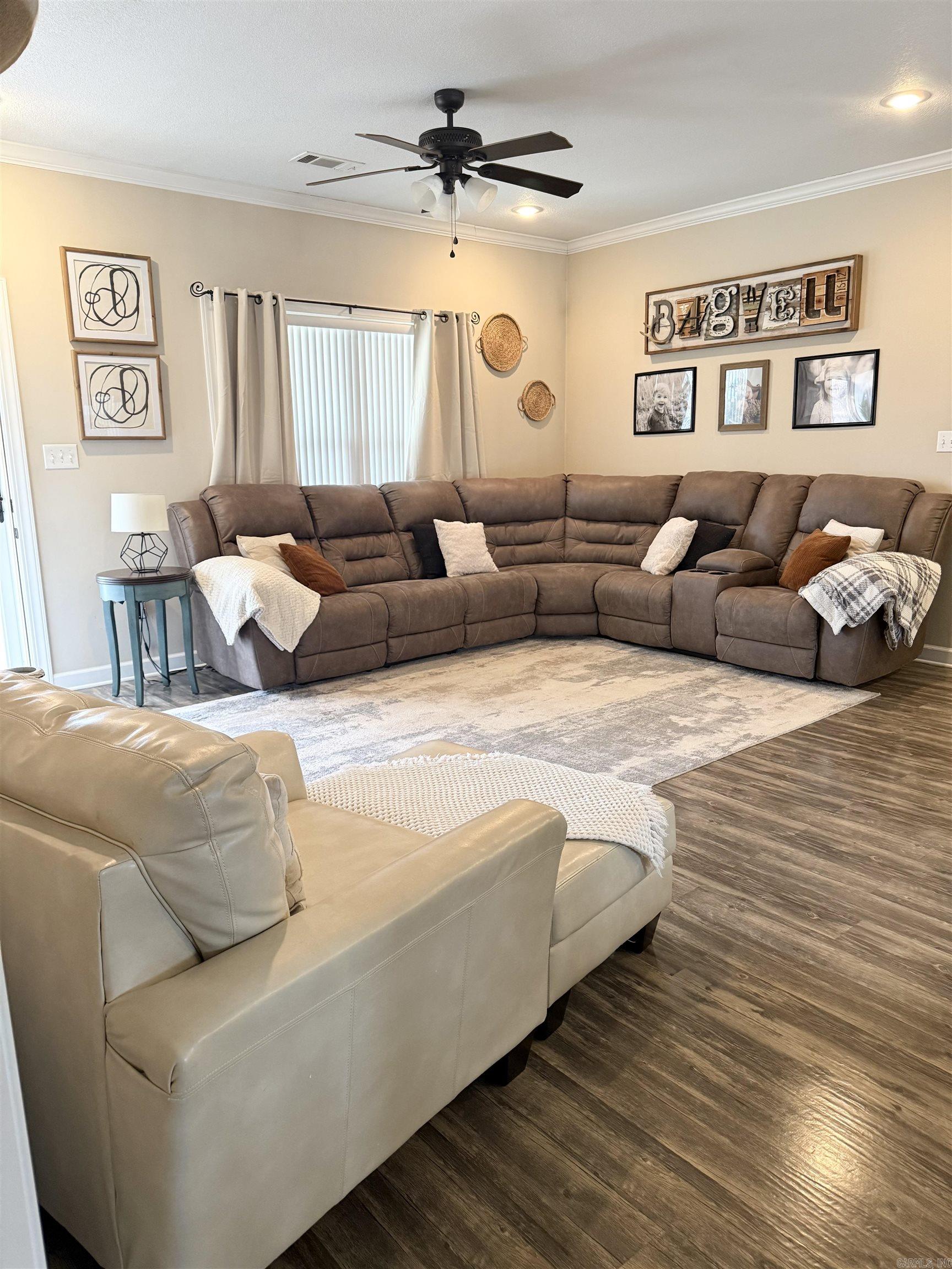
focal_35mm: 24
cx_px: 476
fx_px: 880
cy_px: 634
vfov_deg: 71.6
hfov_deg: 56.8
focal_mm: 6.76
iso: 320
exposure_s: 1/60
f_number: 1.78
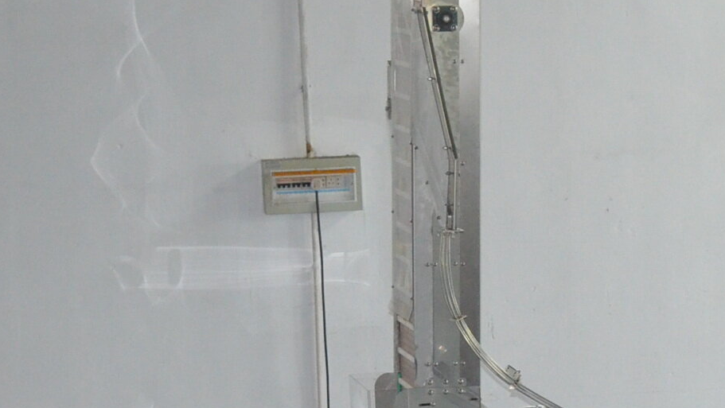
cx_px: 836
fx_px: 2854
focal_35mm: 148
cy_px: 462
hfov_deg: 14.1
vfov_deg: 8.1
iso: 2500
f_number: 5
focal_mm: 35
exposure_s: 1/60
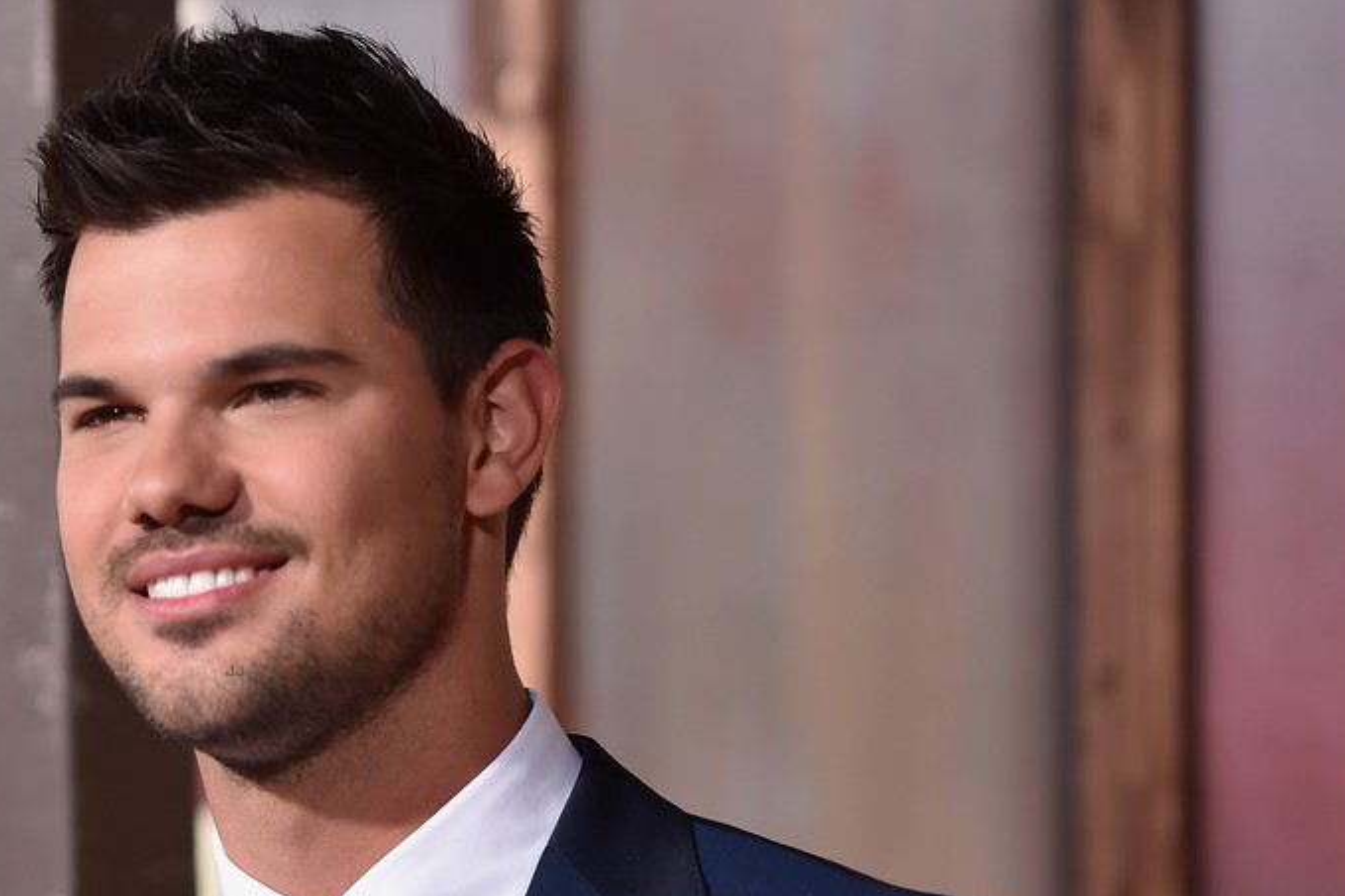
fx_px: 8738
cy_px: 672
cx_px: 234
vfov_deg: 5.9
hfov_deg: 8.8
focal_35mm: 234
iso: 500
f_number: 4.5
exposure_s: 1/320
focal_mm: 130
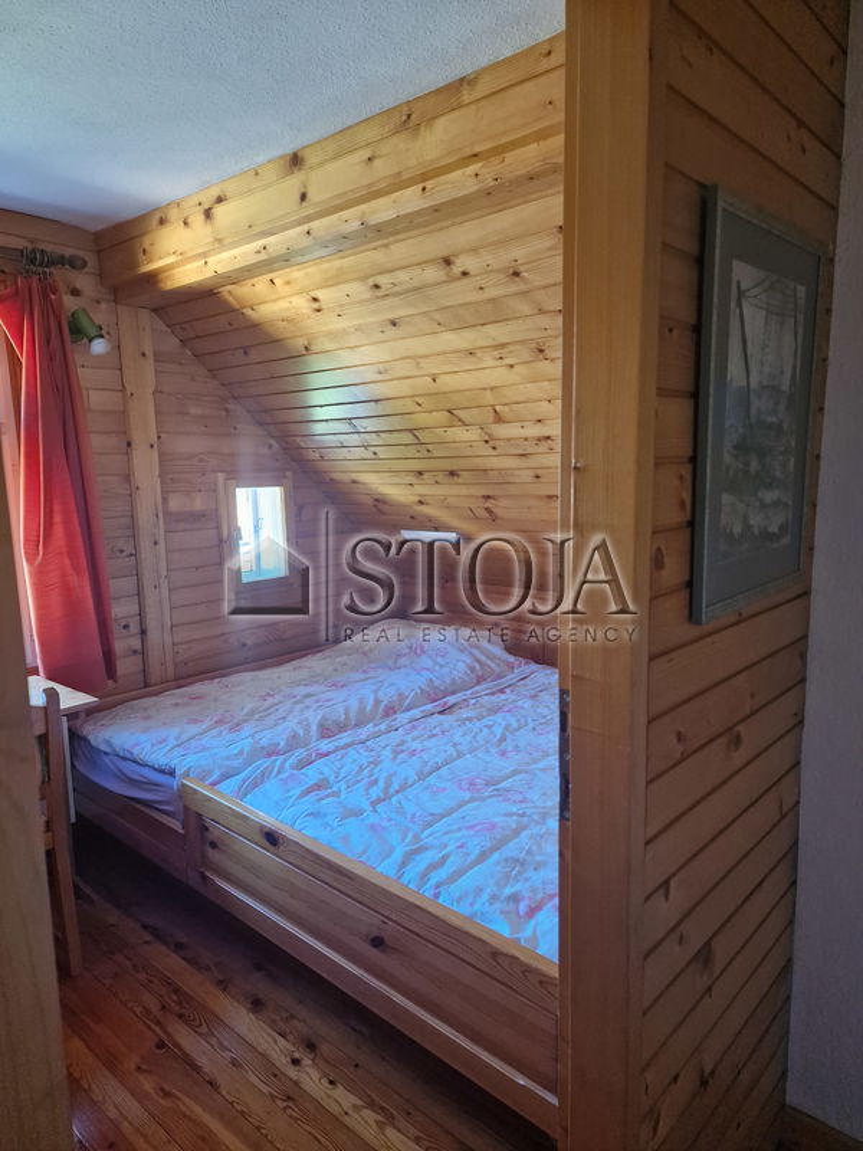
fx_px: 765
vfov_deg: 73.9
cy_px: 576
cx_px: 432
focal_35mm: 23
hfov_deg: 58.9
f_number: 1.8
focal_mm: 6.4
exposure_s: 1/100
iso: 400
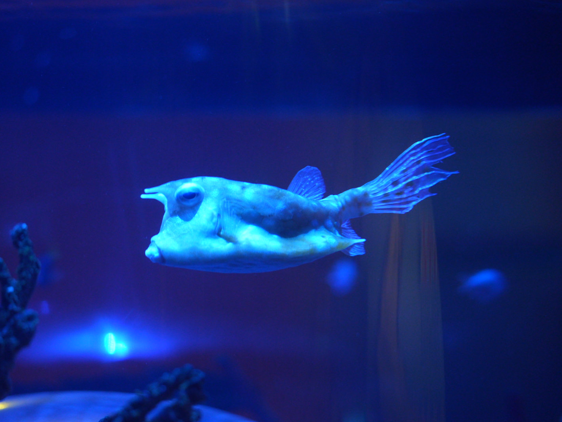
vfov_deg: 15.1
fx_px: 1591
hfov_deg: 20.0
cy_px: 212
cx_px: 244
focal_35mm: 98
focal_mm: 90
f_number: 2.8
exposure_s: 1/400
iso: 5000
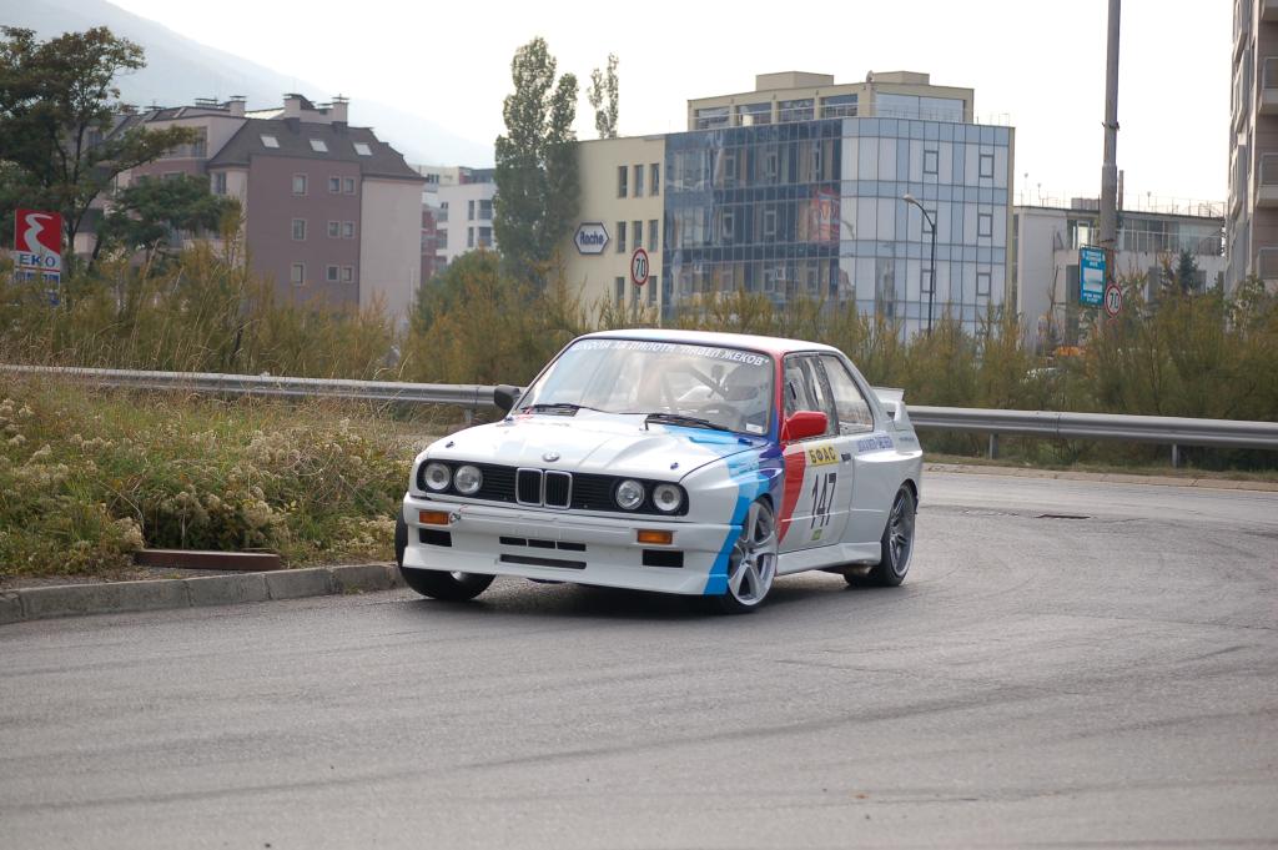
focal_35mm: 105
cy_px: 425
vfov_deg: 13.0
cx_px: 639
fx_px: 3724
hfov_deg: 19.5
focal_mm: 70
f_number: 4.2
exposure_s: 1/1000
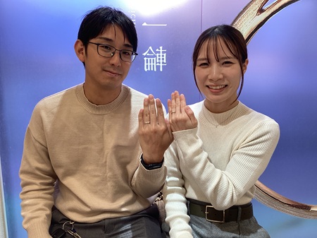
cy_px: 119
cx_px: 158
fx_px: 284
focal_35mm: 31
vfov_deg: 45.4
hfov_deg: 58.4
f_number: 2.4
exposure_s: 1/60
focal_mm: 3.3
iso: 50
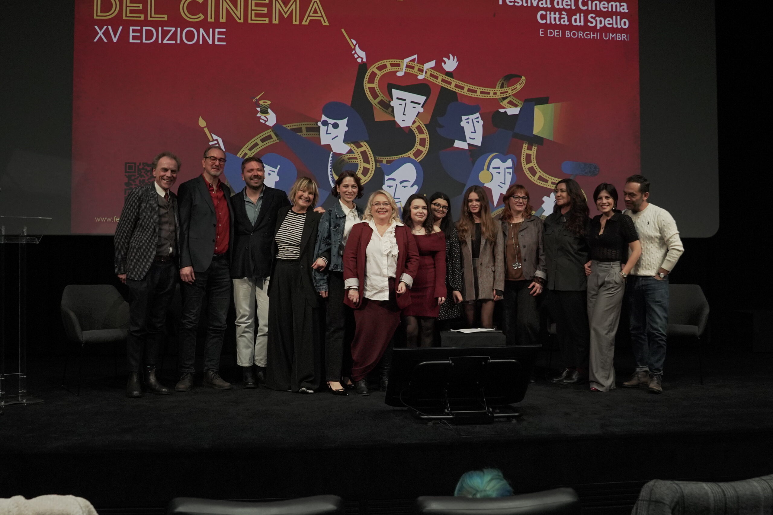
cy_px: 258
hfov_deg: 53.1
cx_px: 386
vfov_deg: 36.9
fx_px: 773
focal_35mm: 36
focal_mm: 24
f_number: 4
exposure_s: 1/400
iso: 4000
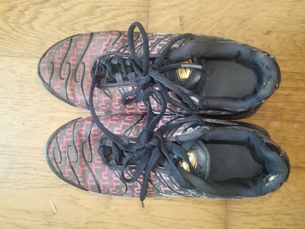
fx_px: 229
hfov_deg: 67.3
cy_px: 114
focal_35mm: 26
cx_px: 152
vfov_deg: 53.1
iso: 1110
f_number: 1.8
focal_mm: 4.75
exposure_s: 1/24
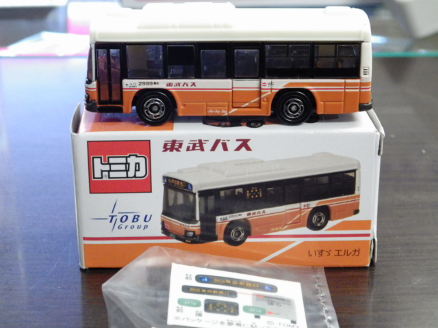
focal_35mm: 87
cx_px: 219
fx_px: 1101
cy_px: 164
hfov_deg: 22.5
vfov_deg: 17.0
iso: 1000
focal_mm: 15.6
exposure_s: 1/30
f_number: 4.4
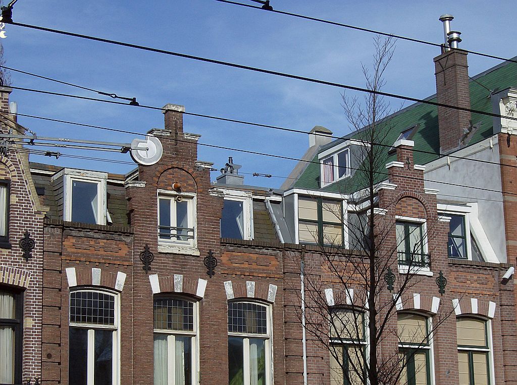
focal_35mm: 85
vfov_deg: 17.3
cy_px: 192
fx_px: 1267
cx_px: 258
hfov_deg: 23.1
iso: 100
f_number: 6.9
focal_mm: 14.1
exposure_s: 1/501
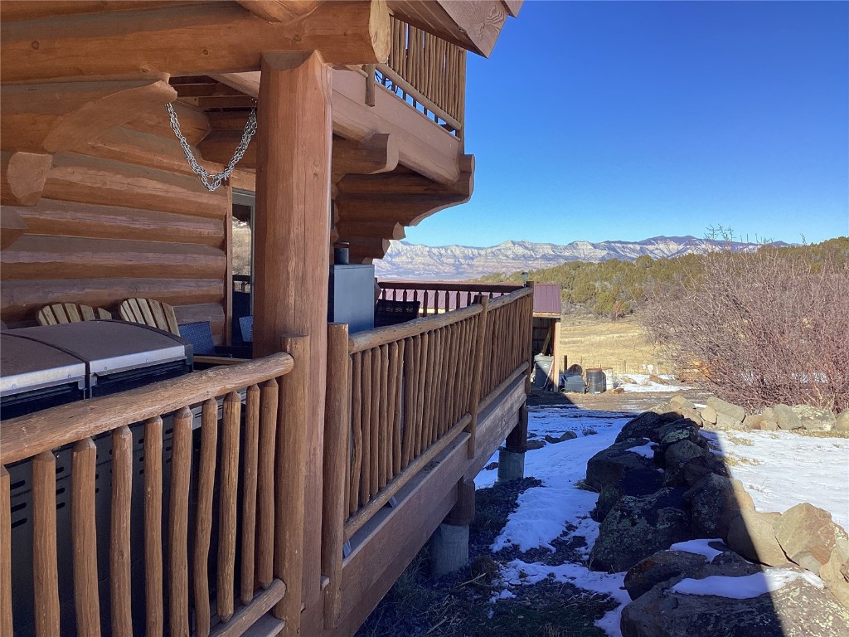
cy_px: 318
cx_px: 424
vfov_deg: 45.4
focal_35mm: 31
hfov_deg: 58.4
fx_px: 760
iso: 25
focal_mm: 3.3
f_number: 2.4
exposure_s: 1/791
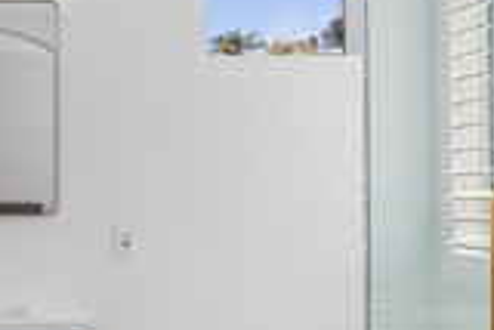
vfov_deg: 24.2
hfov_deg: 33.2
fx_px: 769
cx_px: 22
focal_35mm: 56
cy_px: 191
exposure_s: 1/250
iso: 800
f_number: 9
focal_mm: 14
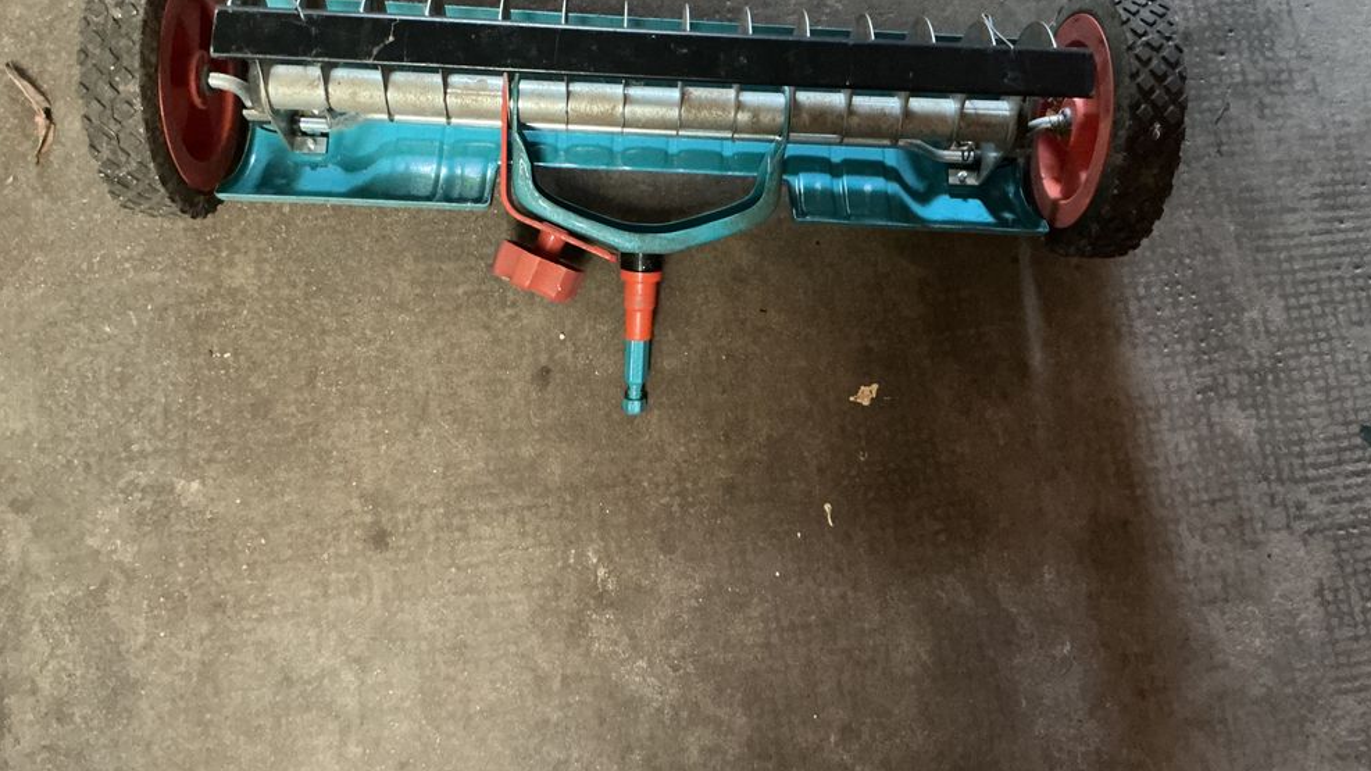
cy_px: 295
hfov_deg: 61.0
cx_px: 693
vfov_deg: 36.5
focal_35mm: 32
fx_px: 1163
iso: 500
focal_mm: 3
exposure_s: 1/20
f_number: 1.8
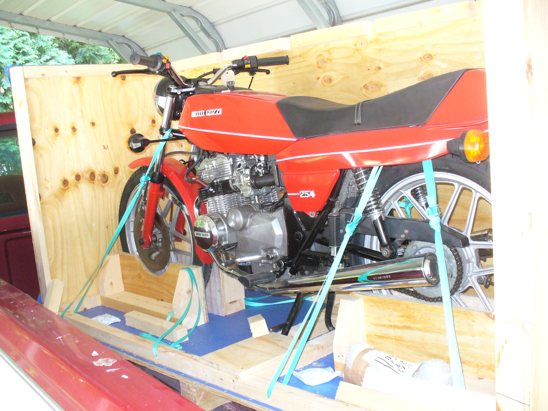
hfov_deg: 50.1
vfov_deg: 38.7
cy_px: 206
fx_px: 586
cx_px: 274
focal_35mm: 37
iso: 250
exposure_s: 1/30
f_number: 2.8
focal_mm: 6.1
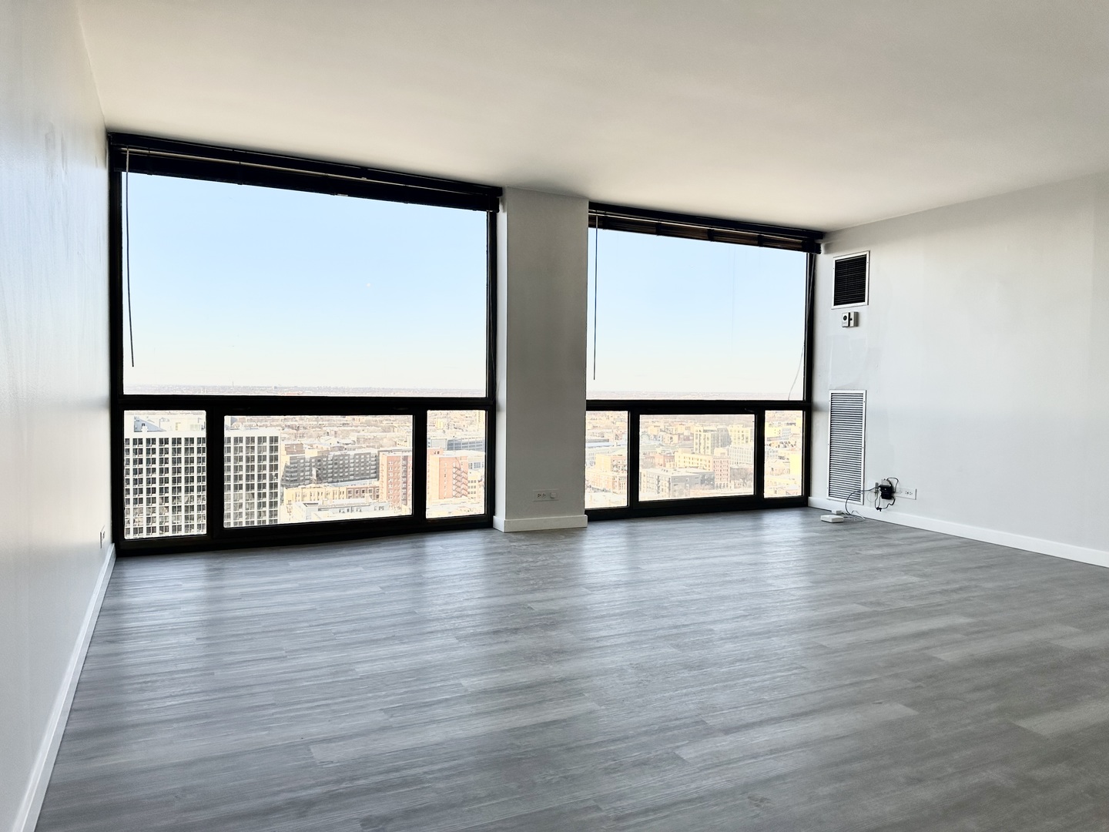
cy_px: 416
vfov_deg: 56.8
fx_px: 769
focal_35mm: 24
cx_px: 554
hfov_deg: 71.6
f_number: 1.78
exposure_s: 1/1157
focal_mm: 6.86
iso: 80
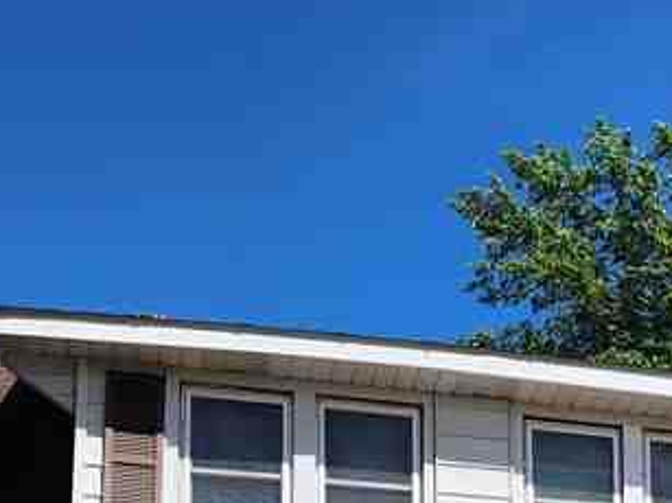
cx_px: 771
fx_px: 1863
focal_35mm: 96
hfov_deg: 19.4
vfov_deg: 14.1
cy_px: 822
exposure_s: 1/1517
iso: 12
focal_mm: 6.4
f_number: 1.8
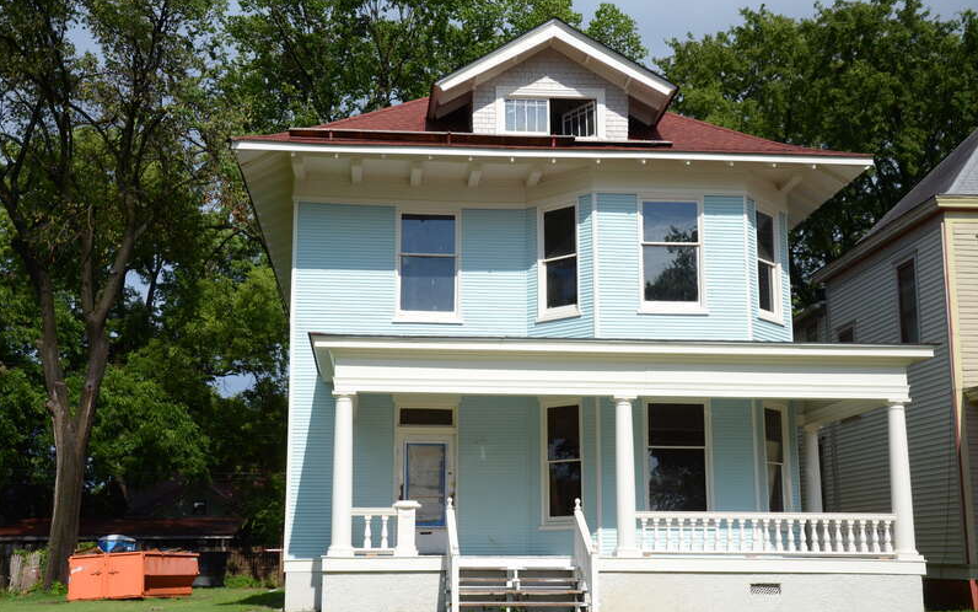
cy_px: 320
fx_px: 1226
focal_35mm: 46
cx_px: 488
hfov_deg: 43.5
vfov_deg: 28.0
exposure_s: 1/6400
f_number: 5.6
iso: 800
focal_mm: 30
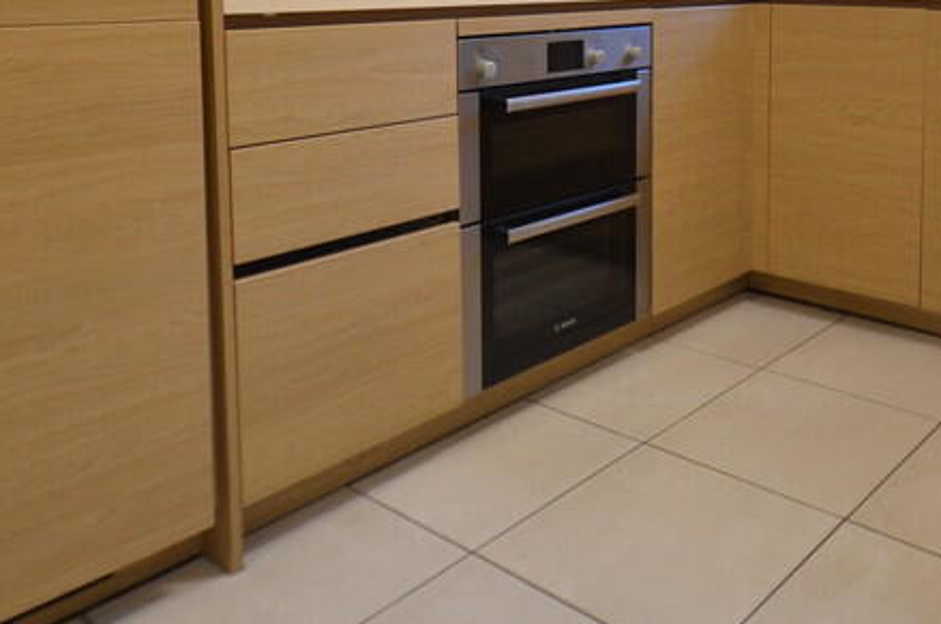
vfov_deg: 34.4
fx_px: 913
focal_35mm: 35
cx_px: 716
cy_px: 2
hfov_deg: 51.9
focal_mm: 10
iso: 800
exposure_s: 1/30
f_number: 3.5
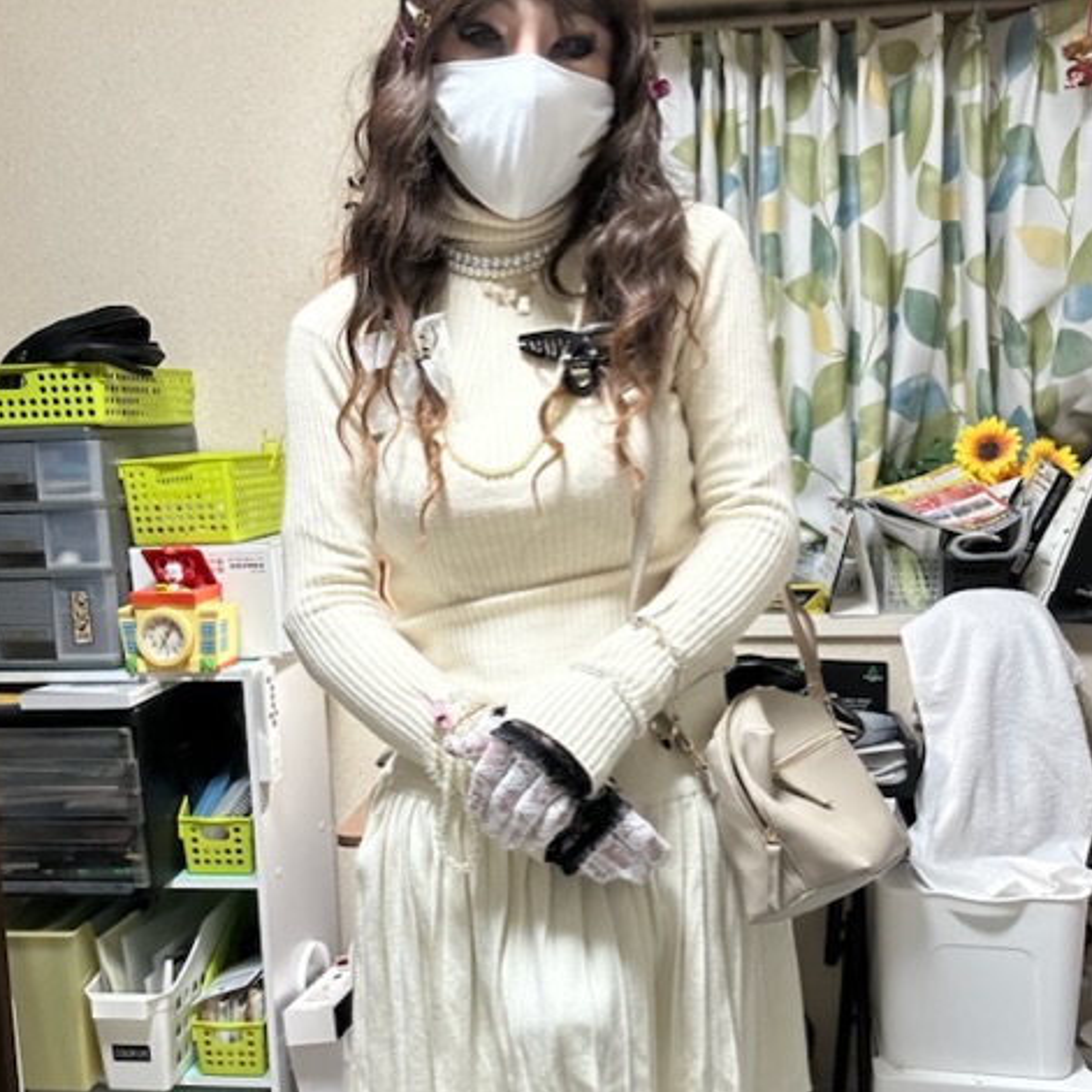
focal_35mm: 36
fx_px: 1285
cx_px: 544
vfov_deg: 45.9
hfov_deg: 46.0
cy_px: 628
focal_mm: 2.69
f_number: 1.9
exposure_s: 1/60
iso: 100
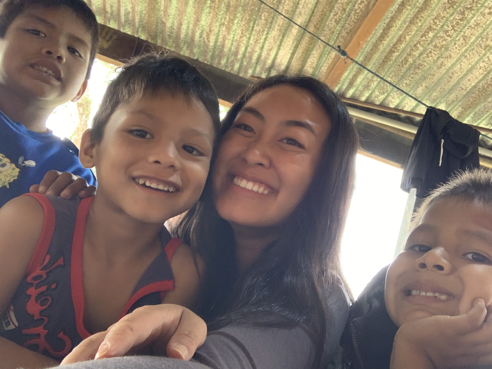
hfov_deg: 56.8
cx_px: 246
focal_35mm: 32
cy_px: 184
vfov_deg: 44.2
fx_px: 455
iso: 250
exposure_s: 1/60
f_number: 2.2
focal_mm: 2.87
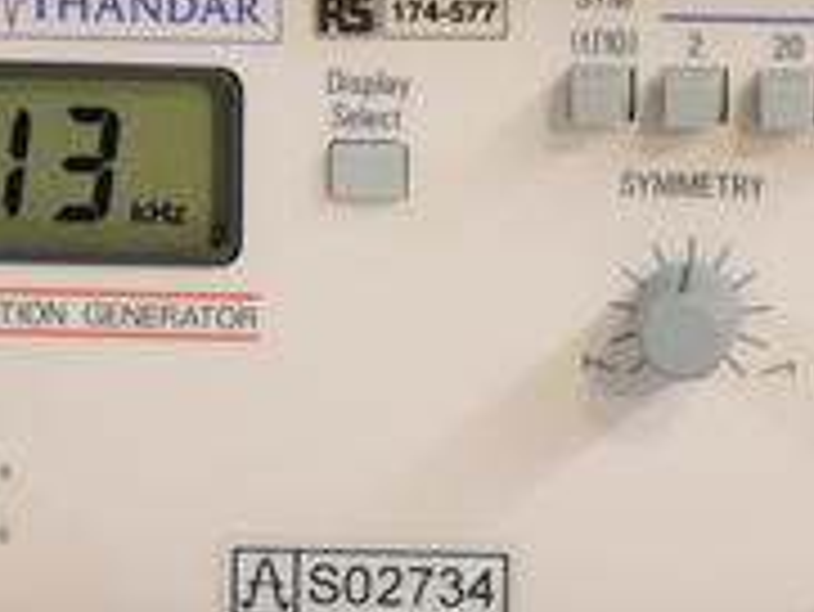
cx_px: 211
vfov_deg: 2.4
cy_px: 356
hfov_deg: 3.2
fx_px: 14542
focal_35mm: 618
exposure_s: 1
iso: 400
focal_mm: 140
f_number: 16
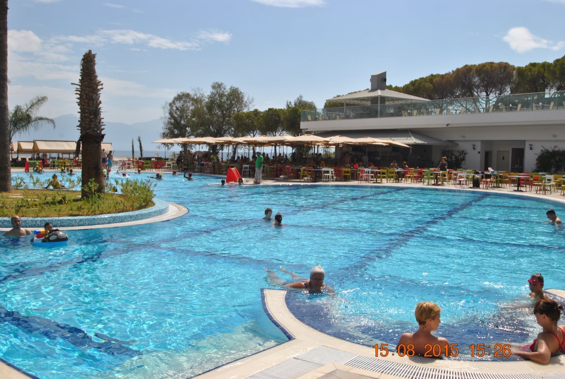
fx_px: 566
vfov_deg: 37.0
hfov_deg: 53.1
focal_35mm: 36
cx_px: 282
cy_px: 190
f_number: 9
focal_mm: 24
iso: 100
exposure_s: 1/320
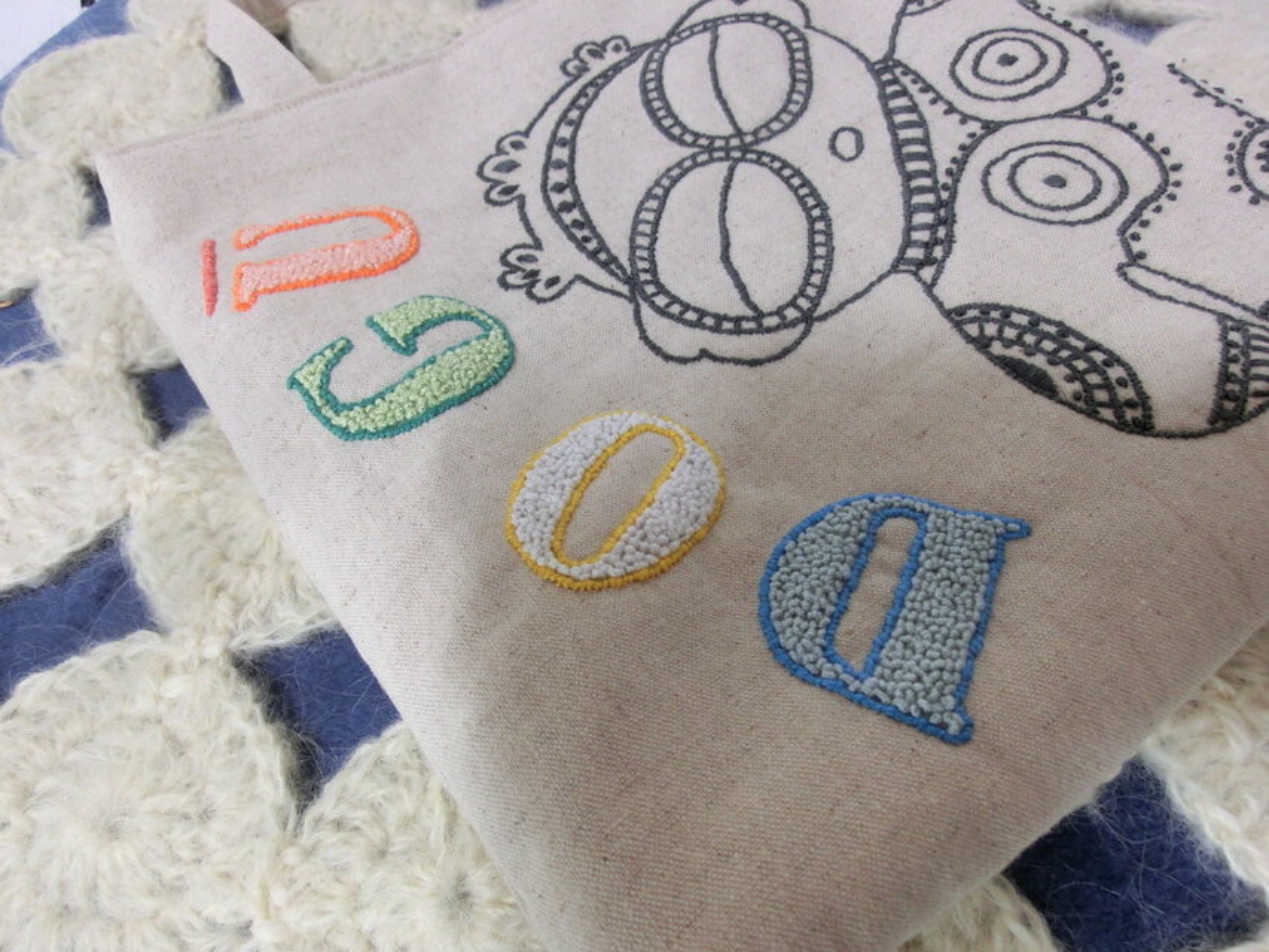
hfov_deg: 71.6
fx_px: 880
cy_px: 476
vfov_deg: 56.8
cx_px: 634
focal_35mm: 24
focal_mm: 4.24
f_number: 3
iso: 250
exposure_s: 1/60
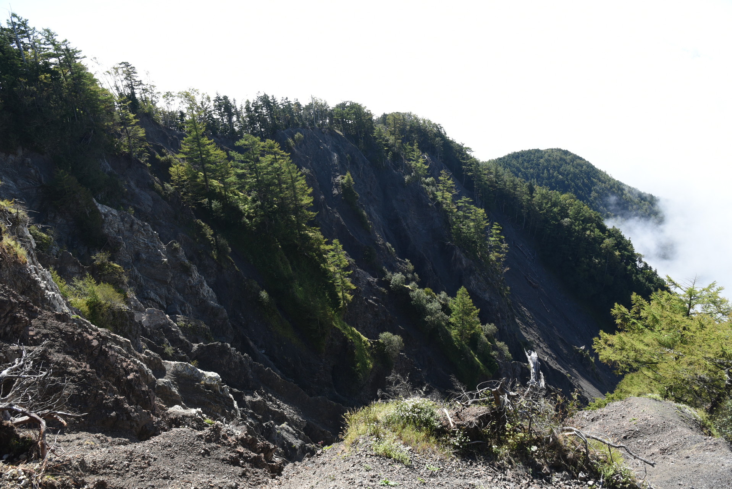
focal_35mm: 24
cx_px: 366
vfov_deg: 53.2
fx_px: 488
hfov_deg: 73.7
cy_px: 244
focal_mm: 24
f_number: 8
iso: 140
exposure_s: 1/60
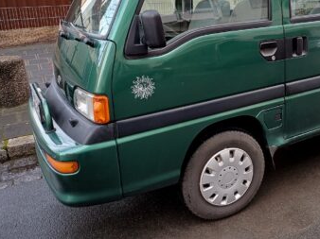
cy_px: 70
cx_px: 232
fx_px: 342
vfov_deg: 38.0
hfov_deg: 48.6
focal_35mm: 37
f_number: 1.8
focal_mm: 4.65
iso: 100
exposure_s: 1/50
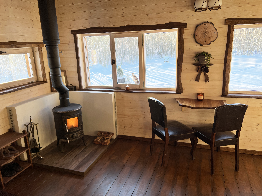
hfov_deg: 67.3
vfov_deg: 53.1
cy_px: 98
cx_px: 131
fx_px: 197
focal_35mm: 26
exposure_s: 1/213
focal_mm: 5.7
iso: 40
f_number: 1.5
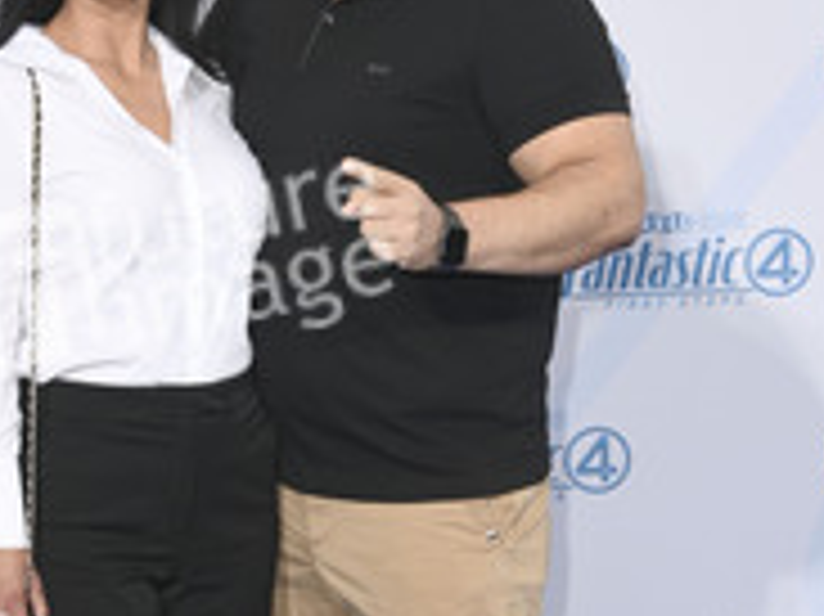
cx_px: 293
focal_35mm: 143
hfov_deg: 13.8
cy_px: 495
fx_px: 3402
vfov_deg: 10.3
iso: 400
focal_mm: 68
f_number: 5.6
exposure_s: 1/250
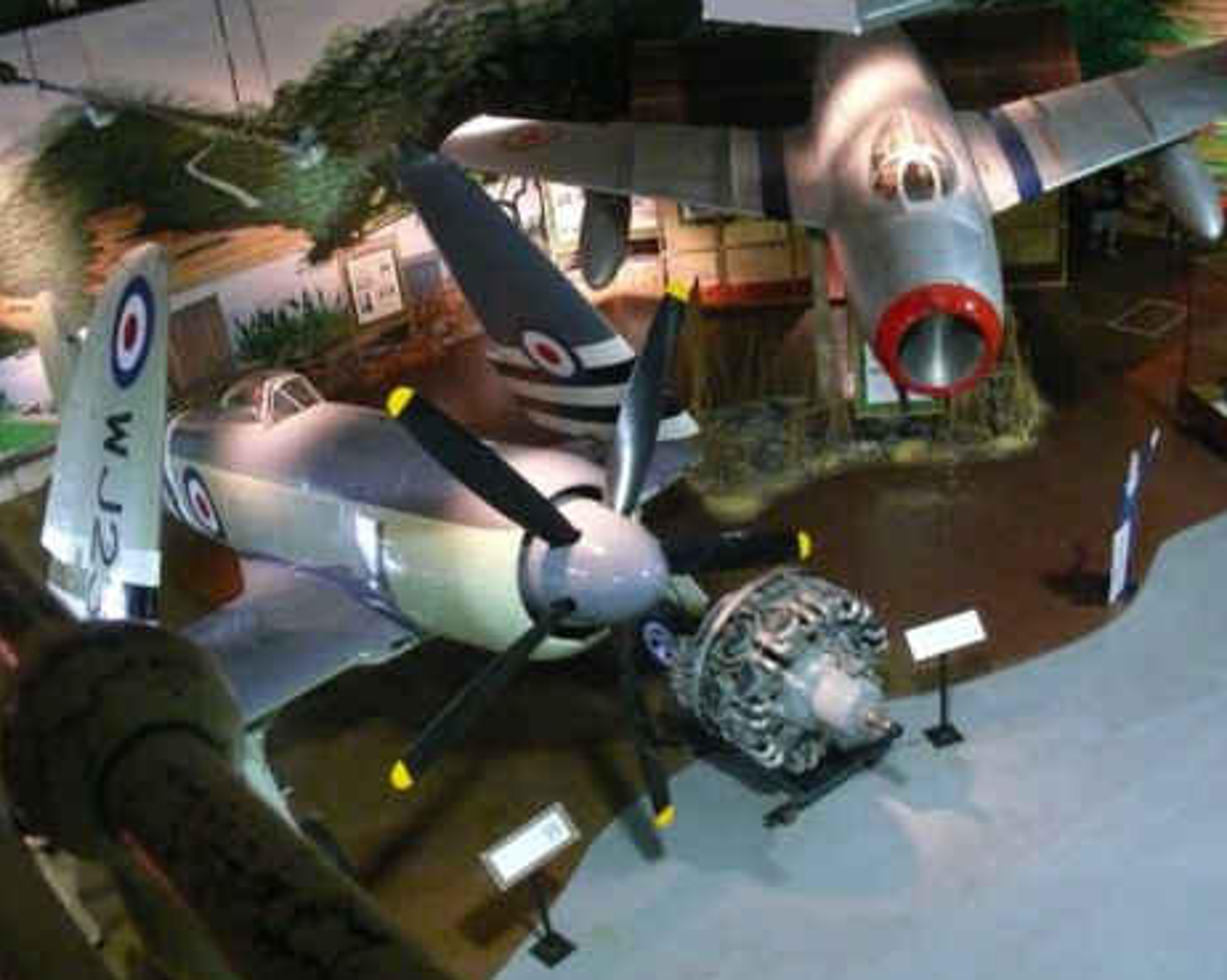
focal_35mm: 37
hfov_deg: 49.1
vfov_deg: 40.1
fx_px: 1343
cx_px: 576
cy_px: 493
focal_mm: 7.4
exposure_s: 1/20
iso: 800
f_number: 2.8
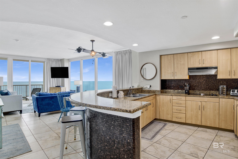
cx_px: 119
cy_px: 80
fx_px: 126
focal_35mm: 19
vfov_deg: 64.6
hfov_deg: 86.9
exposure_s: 1/13
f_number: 11
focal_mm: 19
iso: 200
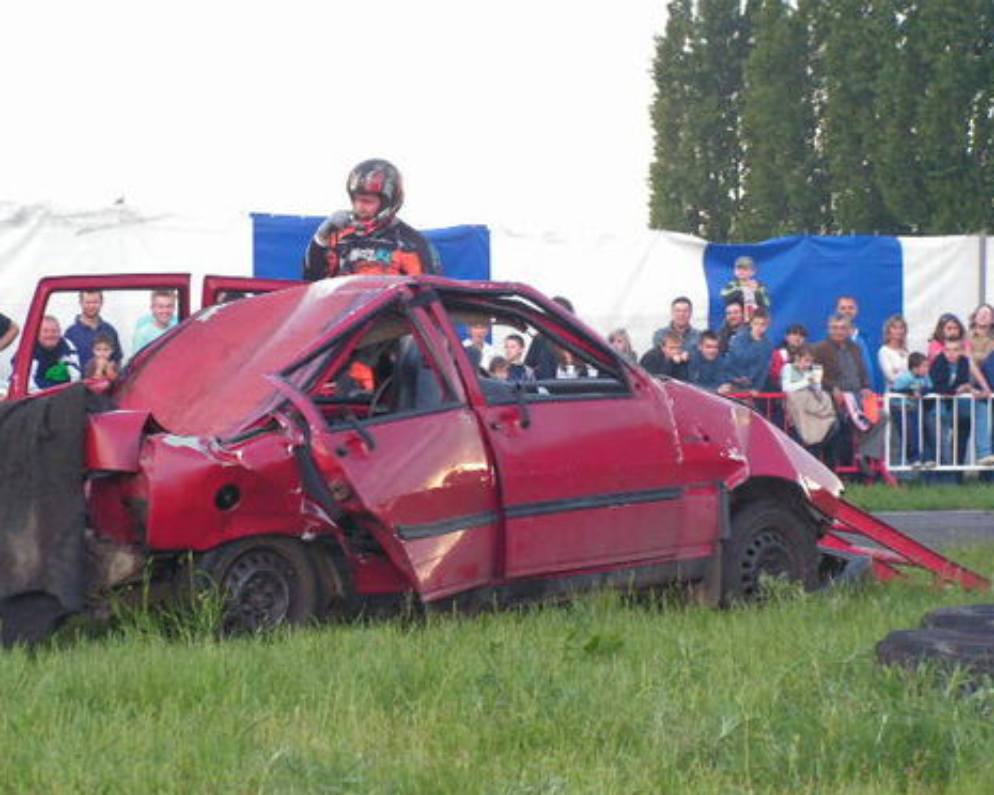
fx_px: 3177
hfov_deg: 17.8
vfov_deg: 14.3
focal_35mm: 108
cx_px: 500
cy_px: 399
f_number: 3.4
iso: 200
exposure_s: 1/100
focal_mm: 17.3
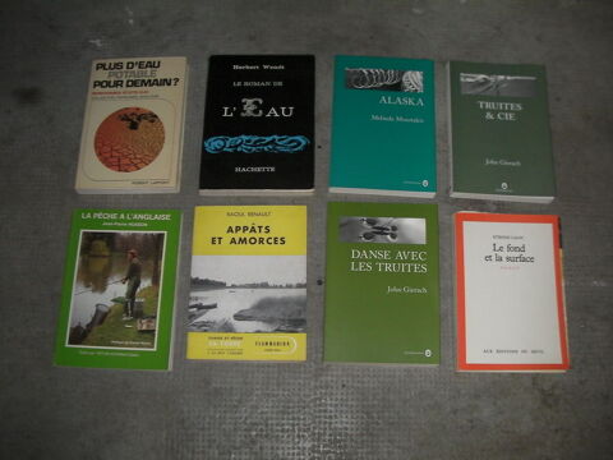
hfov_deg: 49.0
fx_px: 673
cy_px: 230
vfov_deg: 37.7
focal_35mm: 38
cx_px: 306
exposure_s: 1/30
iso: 200
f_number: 3.5
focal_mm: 6.3
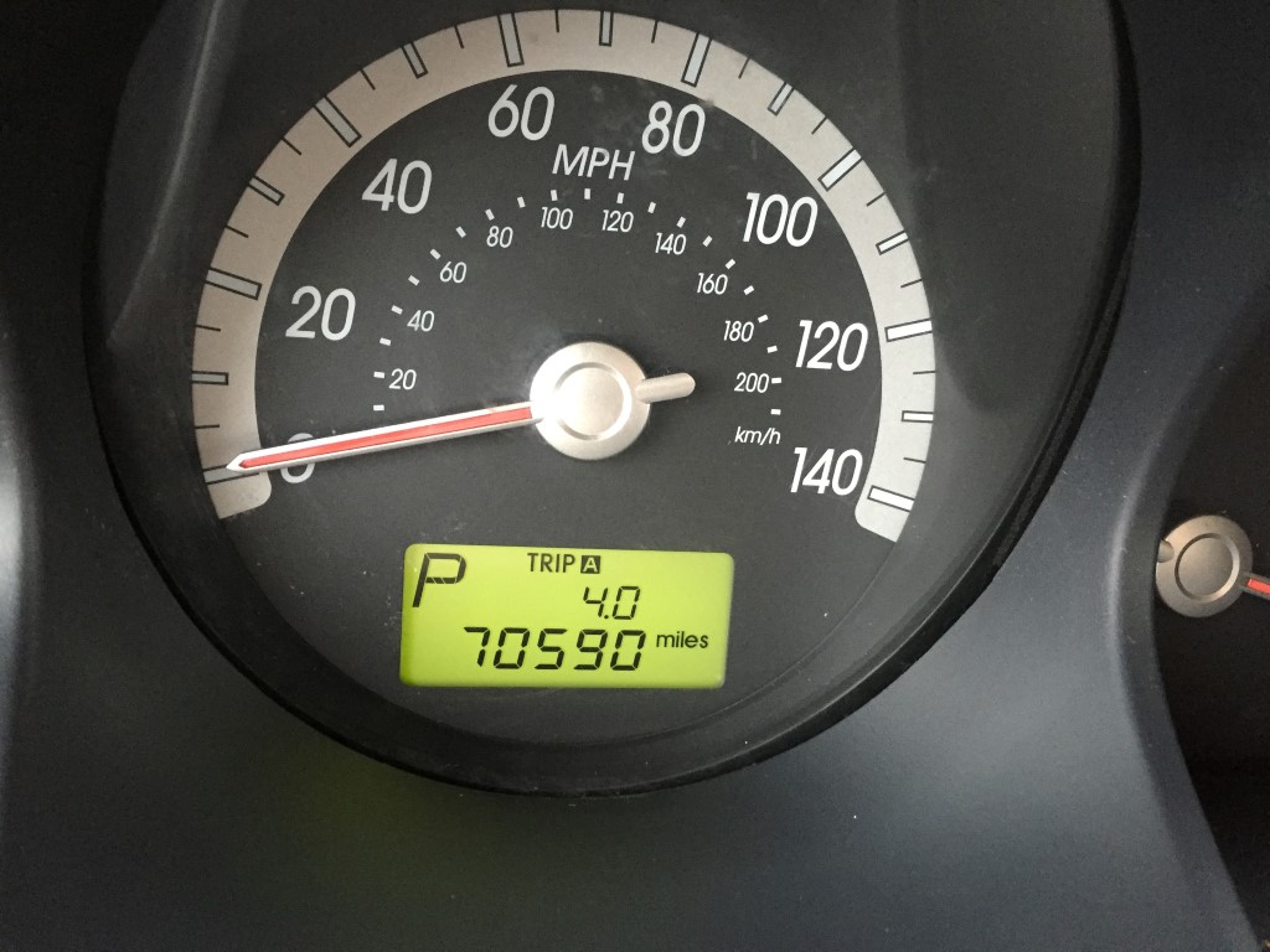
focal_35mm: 29
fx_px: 1064
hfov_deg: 61.7
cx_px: 635
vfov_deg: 48.2
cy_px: 476
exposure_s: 1/17
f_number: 2.2
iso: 250
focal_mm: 4.15
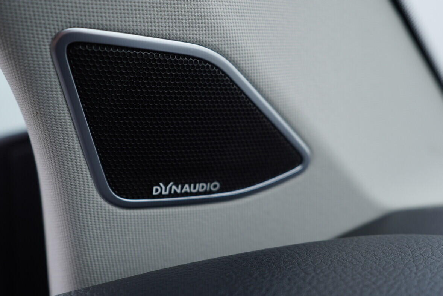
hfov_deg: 44.4
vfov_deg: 30.5
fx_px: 541
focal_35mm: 44
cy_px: 133
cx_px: 244
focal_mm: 24
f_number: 3.5
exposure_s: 1/60
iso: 125
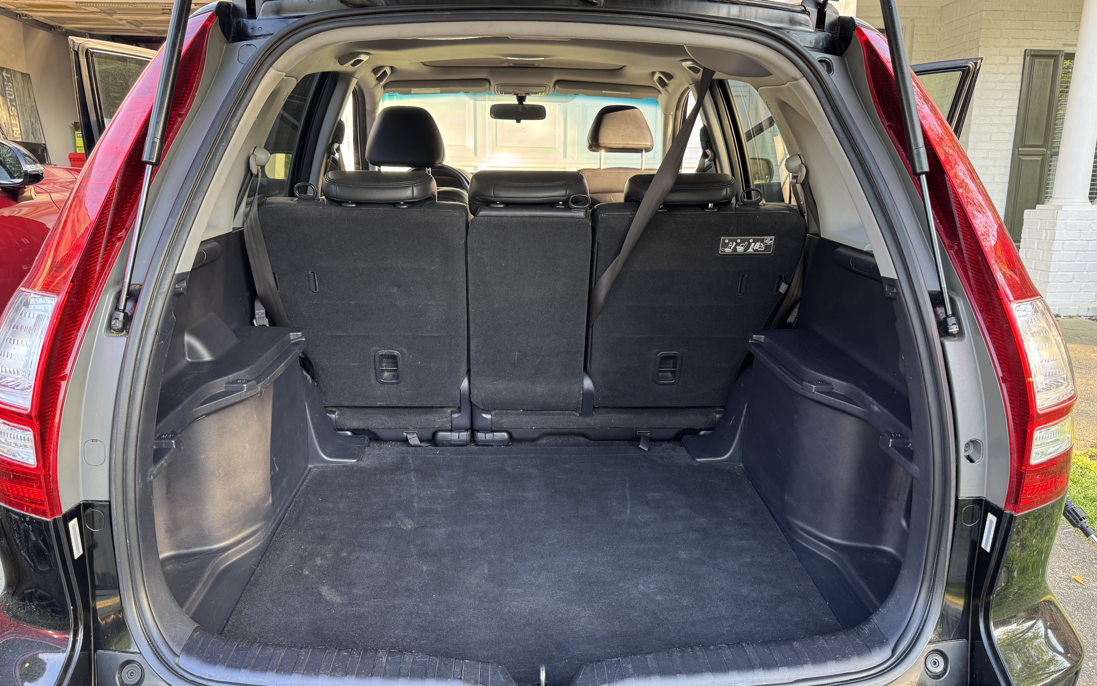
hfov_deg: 70.4
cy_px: 362
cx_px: 540
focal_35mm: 26
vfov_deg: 47.6
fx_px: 777
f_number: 1.78
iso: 200
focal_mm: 6.76
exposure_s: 1/121
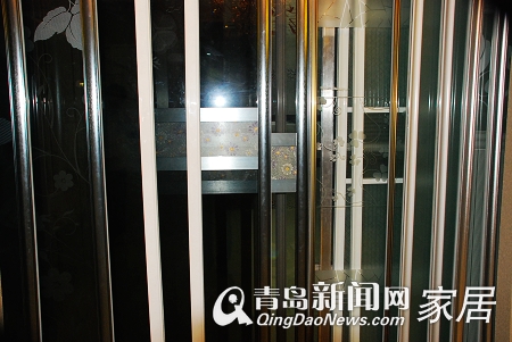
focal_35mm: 33
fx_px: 470
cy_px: 171
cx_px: 256
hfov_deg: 57.2
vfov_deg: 40.1
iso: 1000
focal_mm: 22
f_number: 5
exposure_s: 1/60
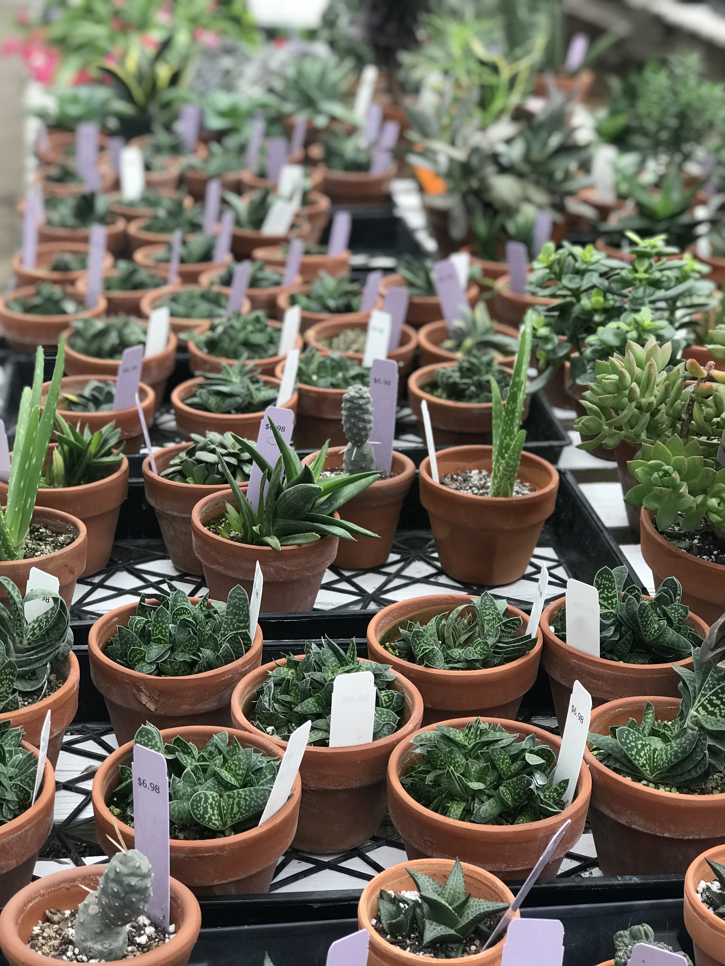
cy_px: 483
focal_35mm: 57
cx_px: 362
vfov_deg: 33.8
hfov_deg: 25.7
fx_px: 1592
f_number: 2.8
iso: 50
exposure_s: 1/60
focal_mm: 6.6
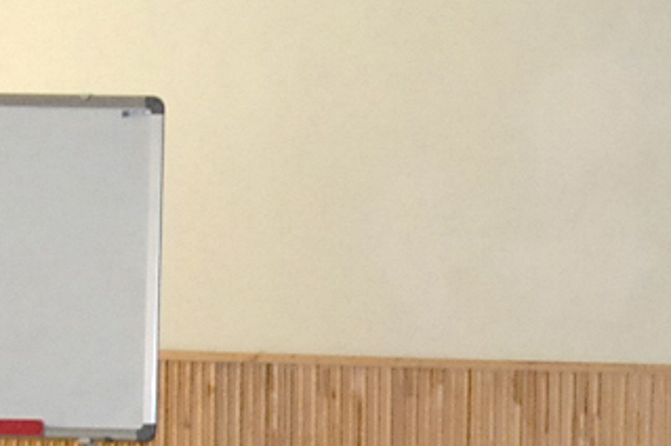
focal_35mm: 262
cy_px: 332
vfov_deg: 5.2
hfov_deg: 7.8
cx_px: 667
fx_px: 4878
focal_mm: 26
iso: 640
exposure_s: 1/90
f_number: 4.5
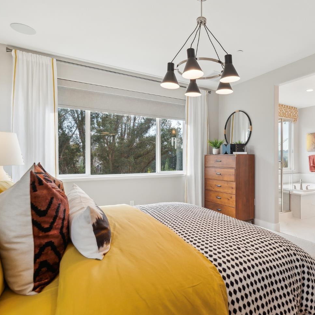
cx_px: 213
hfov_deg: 69.8
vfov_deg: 72.1
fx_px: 216
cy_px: 159
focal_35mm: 21
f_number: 5.6
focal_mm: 16
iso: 160
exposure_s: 1/60
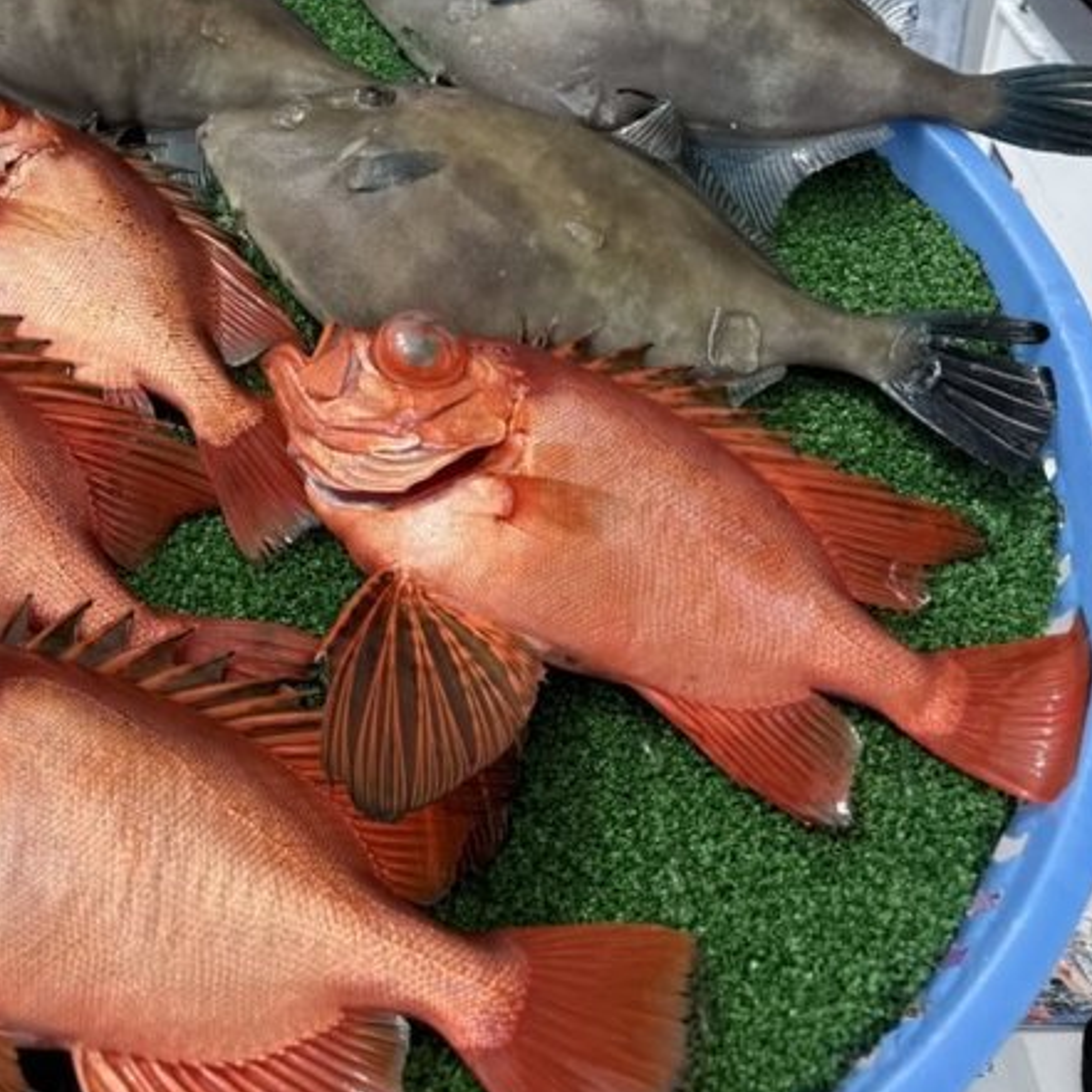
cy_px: 115
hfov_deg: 40.1
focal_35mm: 41
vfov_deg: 38.2
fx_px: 1463
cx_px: 314
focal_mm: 6.76
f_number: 1.78
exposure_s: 1/4405
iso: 80
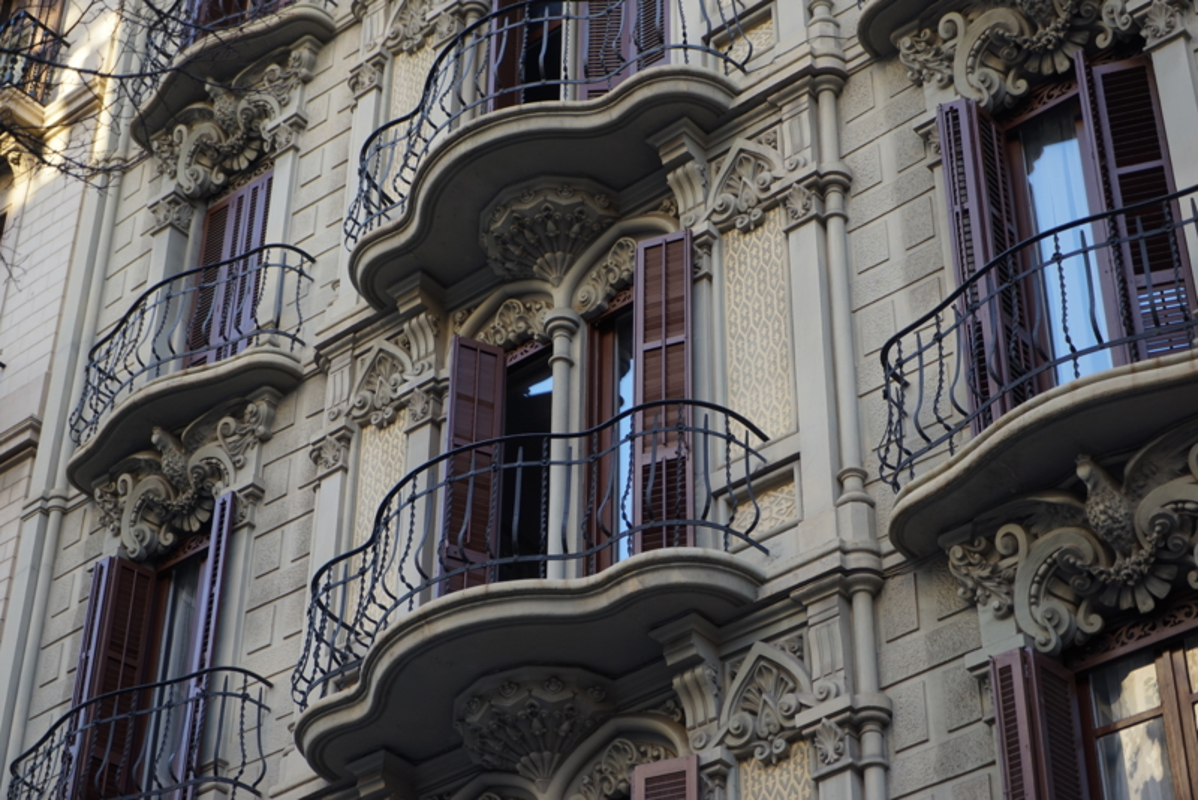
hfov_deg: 28.8
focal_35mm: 70
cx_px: 599
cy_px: 400
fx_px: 2330
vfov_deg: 19.5
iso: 200
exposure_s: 1/160
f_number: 4
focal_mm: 70
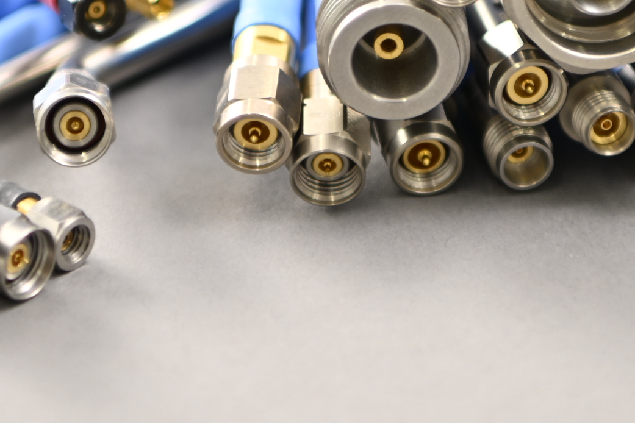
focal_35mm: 271
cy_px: 65
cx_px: 328
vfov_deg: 5.1
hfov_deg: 7.6
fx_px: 4780
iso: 64
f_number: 3.2
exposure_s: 1/60
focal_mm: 70
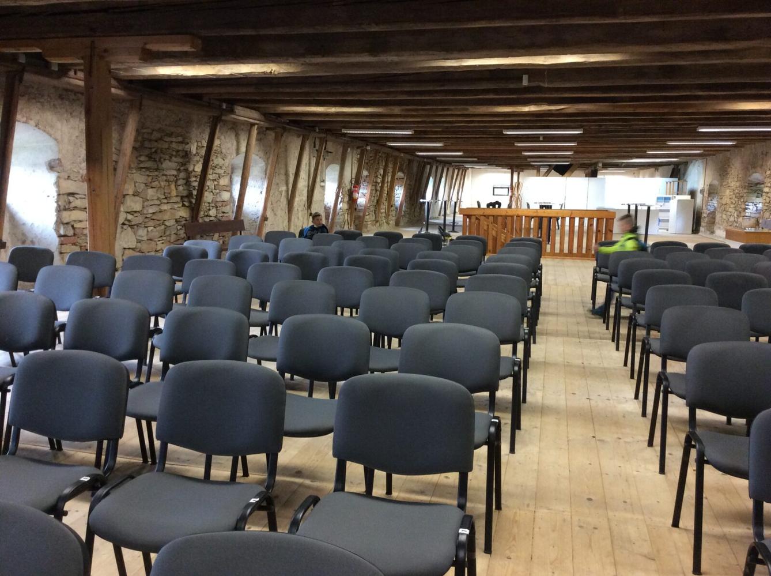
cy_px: 288
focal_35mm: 32
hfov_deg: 56.9
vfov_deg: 44.0
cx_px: 386
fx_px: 712
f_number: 2.4
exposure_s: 1/25
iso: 200
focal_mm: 3.3
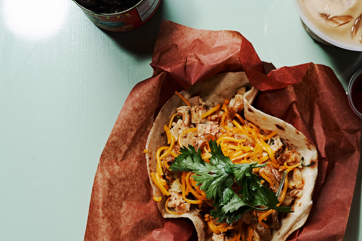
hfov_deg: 30.5
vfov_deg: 20.5
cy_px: 158
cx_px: 212
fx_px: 664
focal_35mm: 66
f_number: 8
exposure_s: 1/250
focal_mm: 50
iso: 100
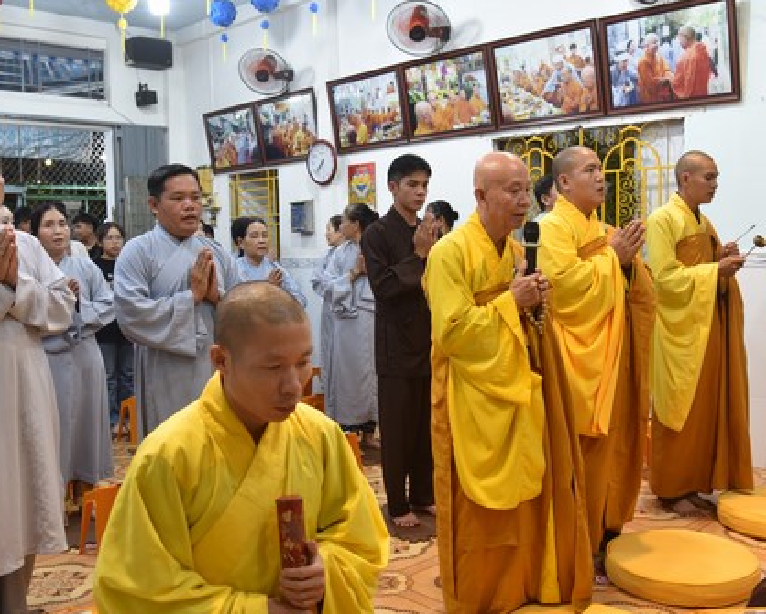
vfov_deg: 42.3
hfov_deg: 51.5
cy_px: 308
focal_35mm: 35
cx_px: 394
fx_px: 794
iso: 720
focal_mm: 24
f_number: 4
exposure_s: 1/60
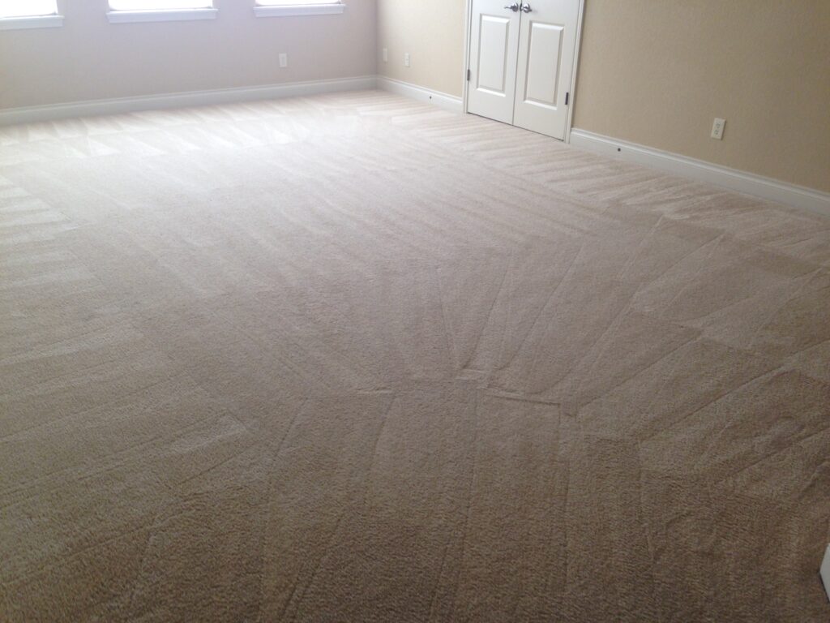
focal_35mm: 33
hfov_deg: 55.4
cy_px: 312
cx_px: 415
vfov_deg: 42.9
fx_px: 791
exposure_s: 1/40
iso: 64
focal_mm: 4.12
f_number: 2.4
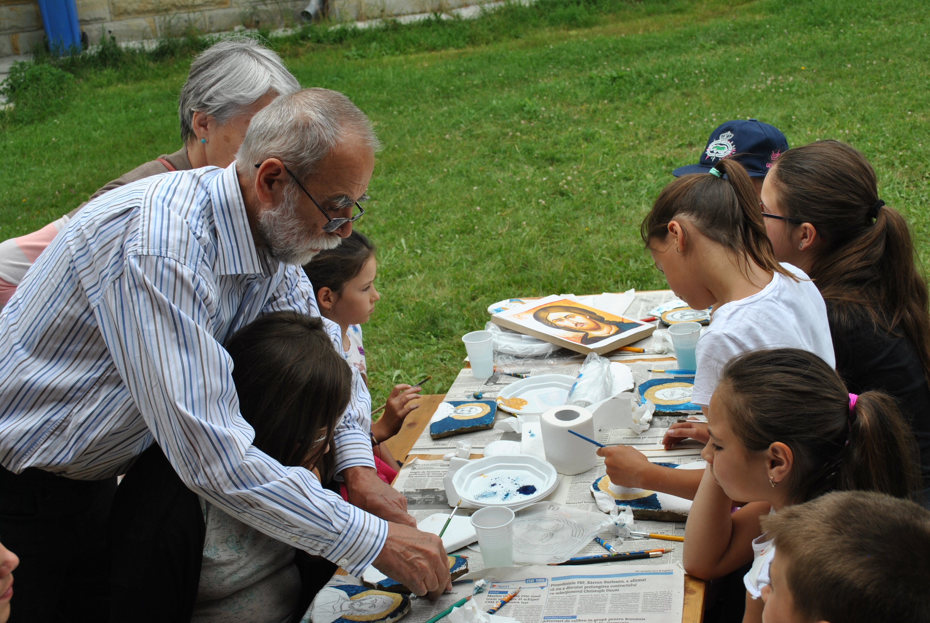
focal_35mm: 48
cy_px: 312
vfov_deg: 28.2
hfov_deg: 41.1
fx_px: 1241
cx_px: 465
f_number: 7.1
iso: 100
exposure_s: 1/200
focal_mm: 32
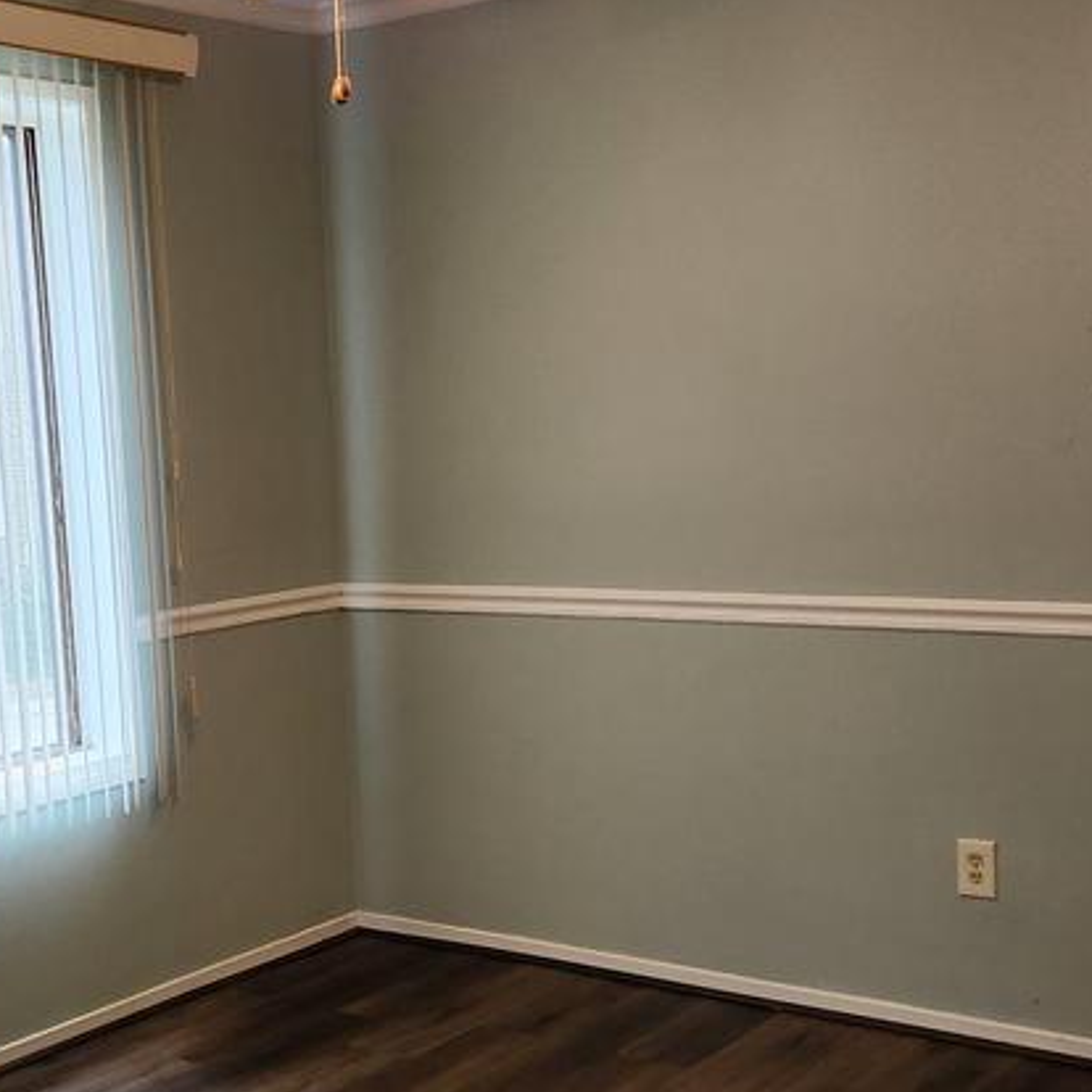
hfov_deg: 31.9
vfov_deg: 32.1
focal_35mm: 53
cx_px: 356
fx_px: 1892
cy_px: 681
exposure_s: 1/120
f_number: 1.8
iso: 250
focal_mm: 5.4
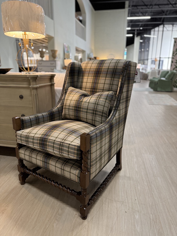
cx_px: 88
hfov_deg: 56.8
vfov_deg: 71.6
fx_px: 164
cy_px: 118
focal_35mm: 24
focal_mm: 6.76
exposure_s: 1/60
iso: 250
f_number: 1.78
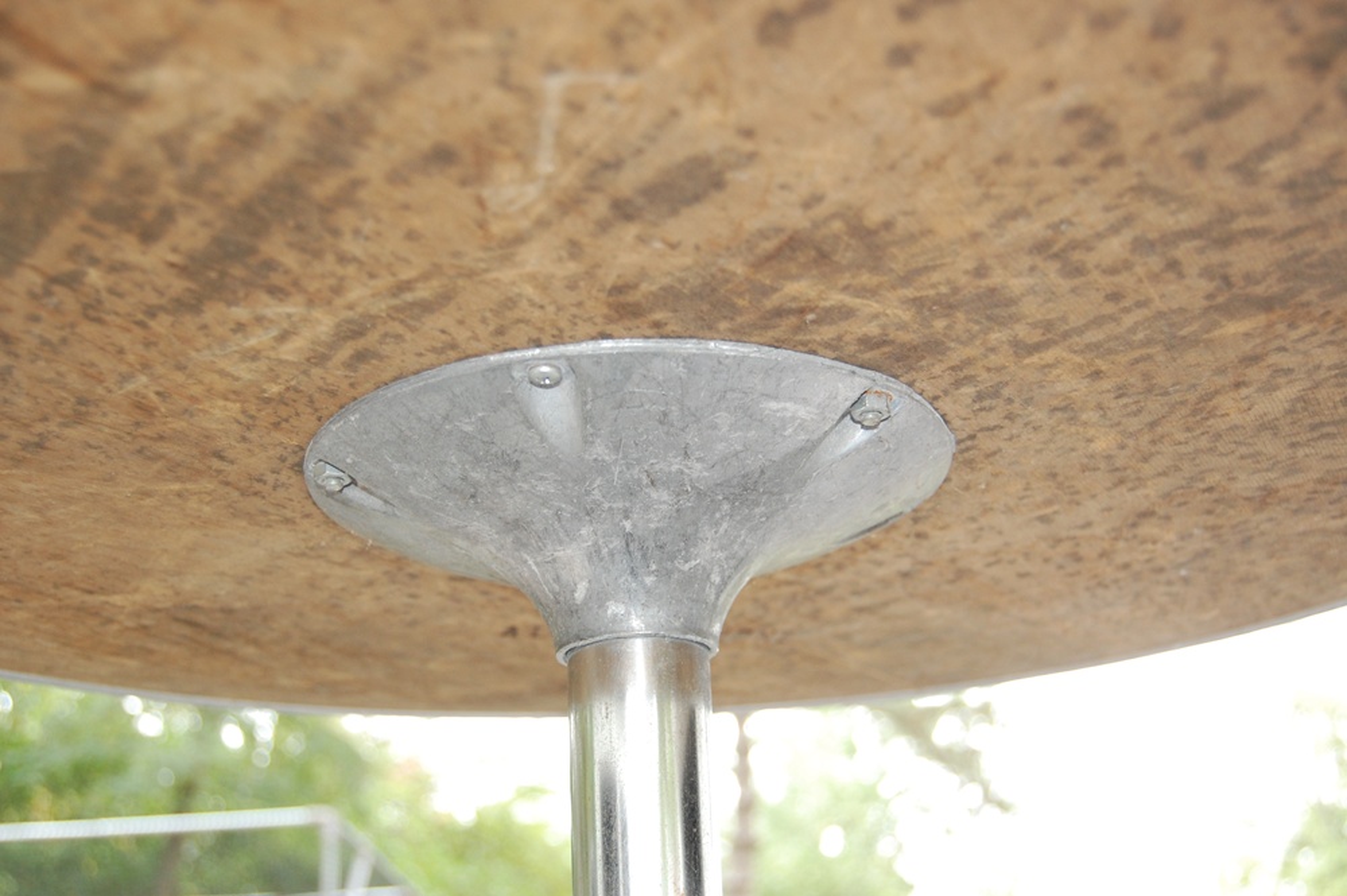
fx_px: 1570
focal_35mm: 42
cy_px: 448
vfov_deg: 31.8
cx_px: 674
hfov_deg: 46.4
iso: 800
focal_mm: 28
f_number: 4.2
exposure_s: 1/80
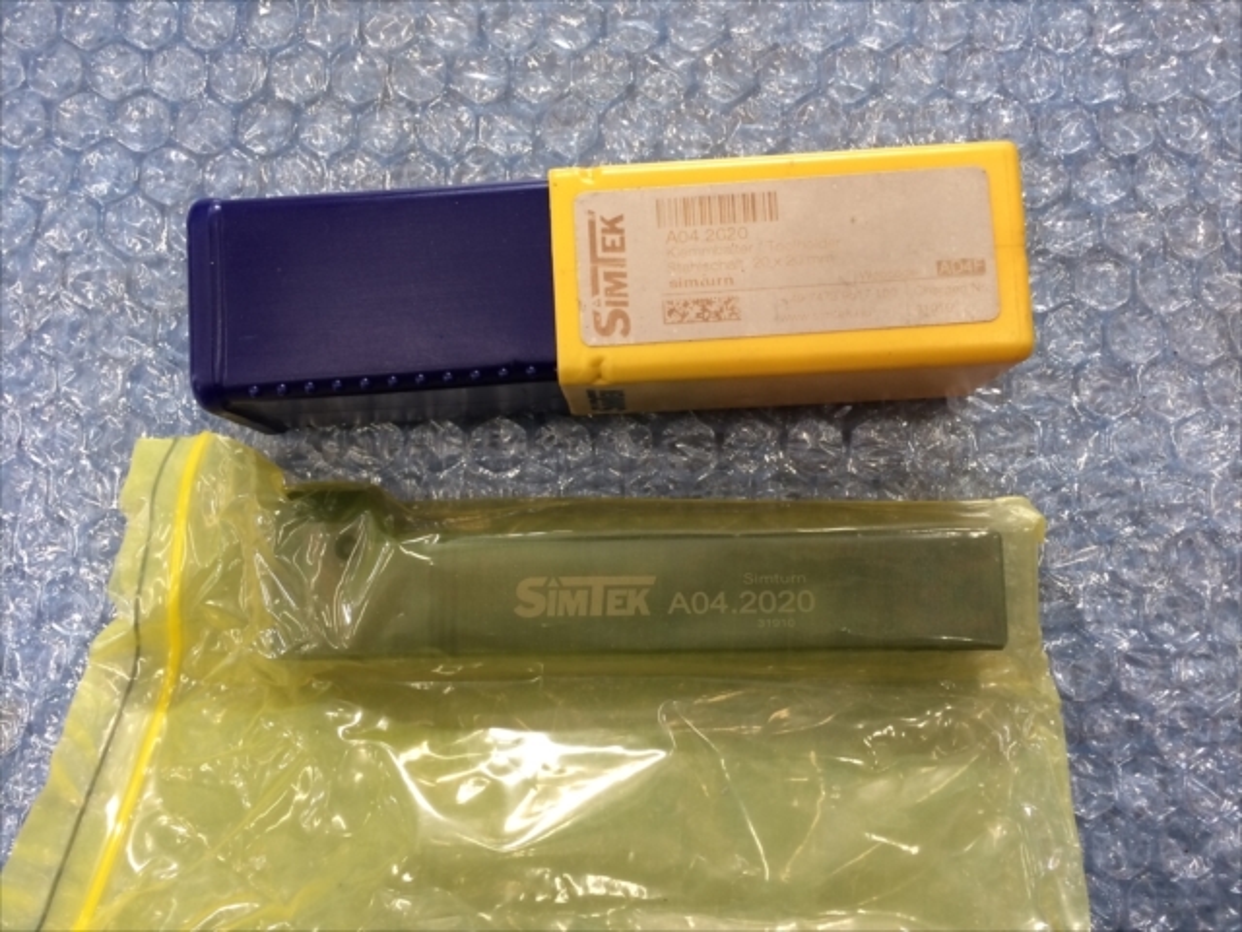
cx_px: 621
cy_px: 466
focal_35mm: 29
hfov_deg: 61.7
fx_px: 1041
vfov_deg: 48.2
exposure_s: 1/30
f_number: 2.2
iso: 64
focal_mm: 4.15
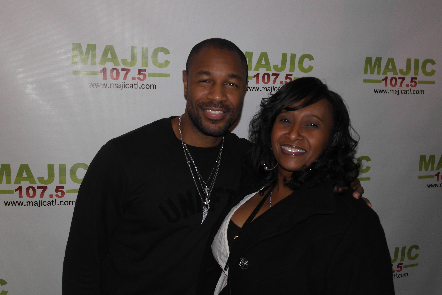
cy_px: 148
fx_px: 442
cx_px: 221
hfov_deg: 53.1
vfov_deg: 36.9
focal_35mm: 36
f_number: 4
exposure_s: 1/50
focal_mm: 24
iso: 400
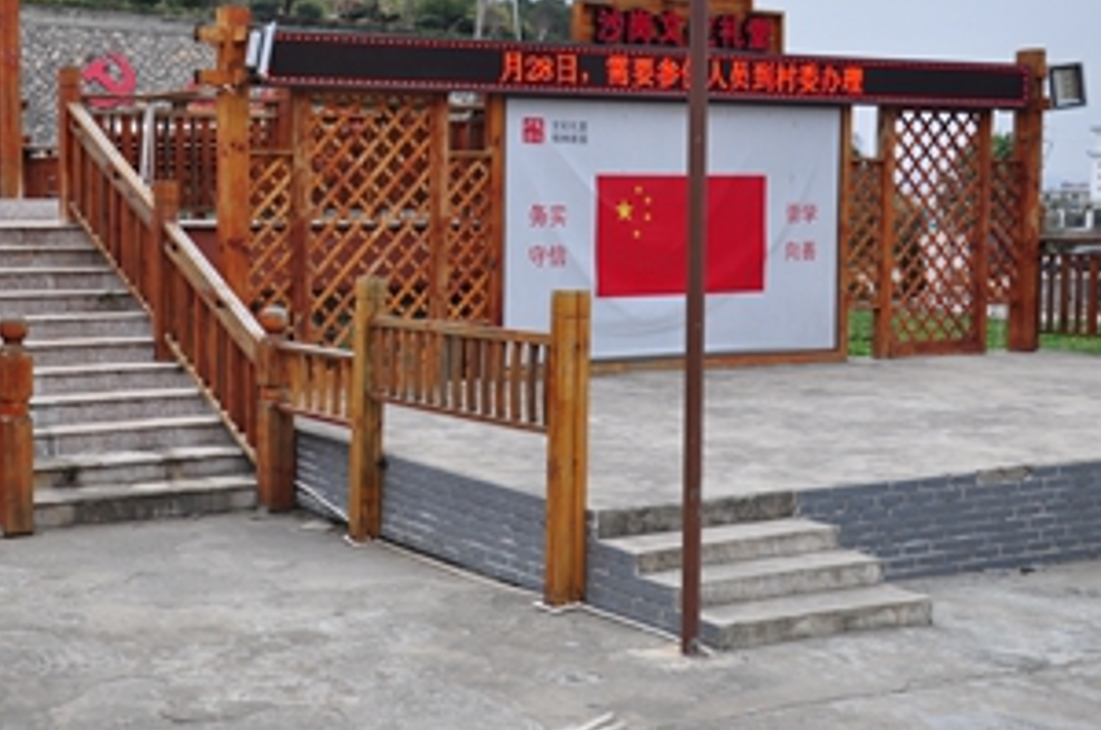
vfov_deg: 24.5
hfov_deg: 35.1
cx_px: 217
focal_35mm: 55
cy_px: 304
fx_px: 1679
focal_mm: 22
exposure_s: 1/160
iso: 200
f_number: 5
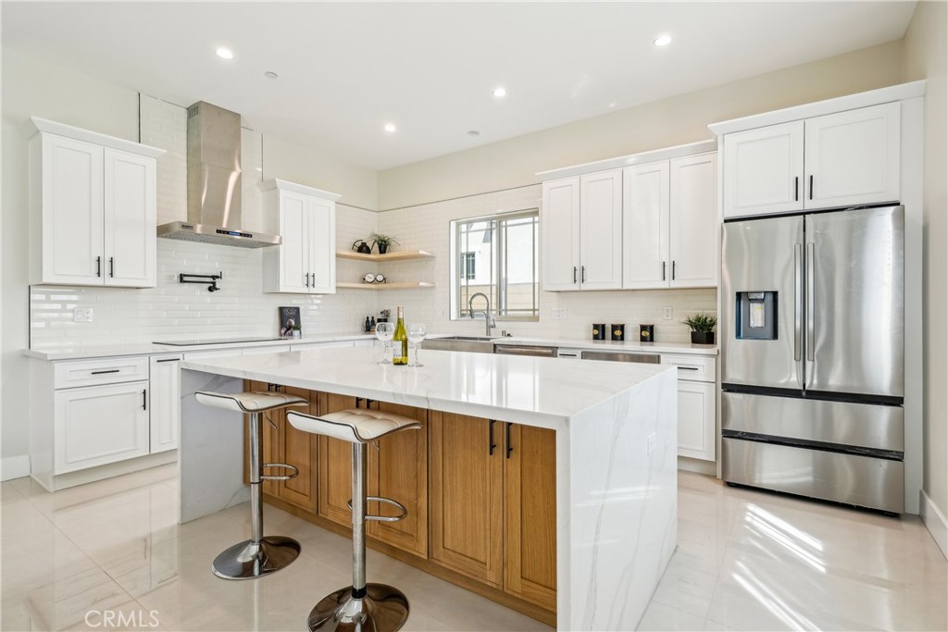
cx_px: 474
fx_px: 421
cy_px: 316
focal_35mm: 16
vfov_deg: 73.8
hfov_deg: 96.7
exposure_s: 1/15
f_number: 8
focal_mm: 10.5
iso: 160
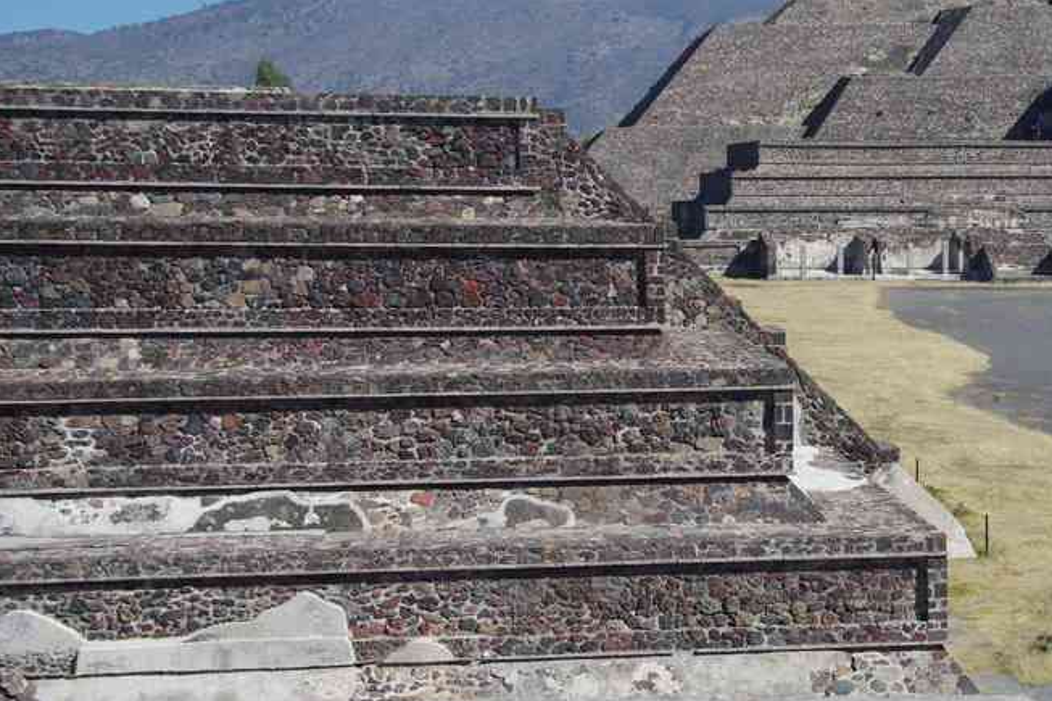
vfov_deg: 18.2
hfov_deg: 26.6
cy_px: 327
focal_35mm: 75
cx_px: 792
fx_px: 2191
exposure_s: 1/60
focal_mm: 32.5
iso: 100
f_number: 9
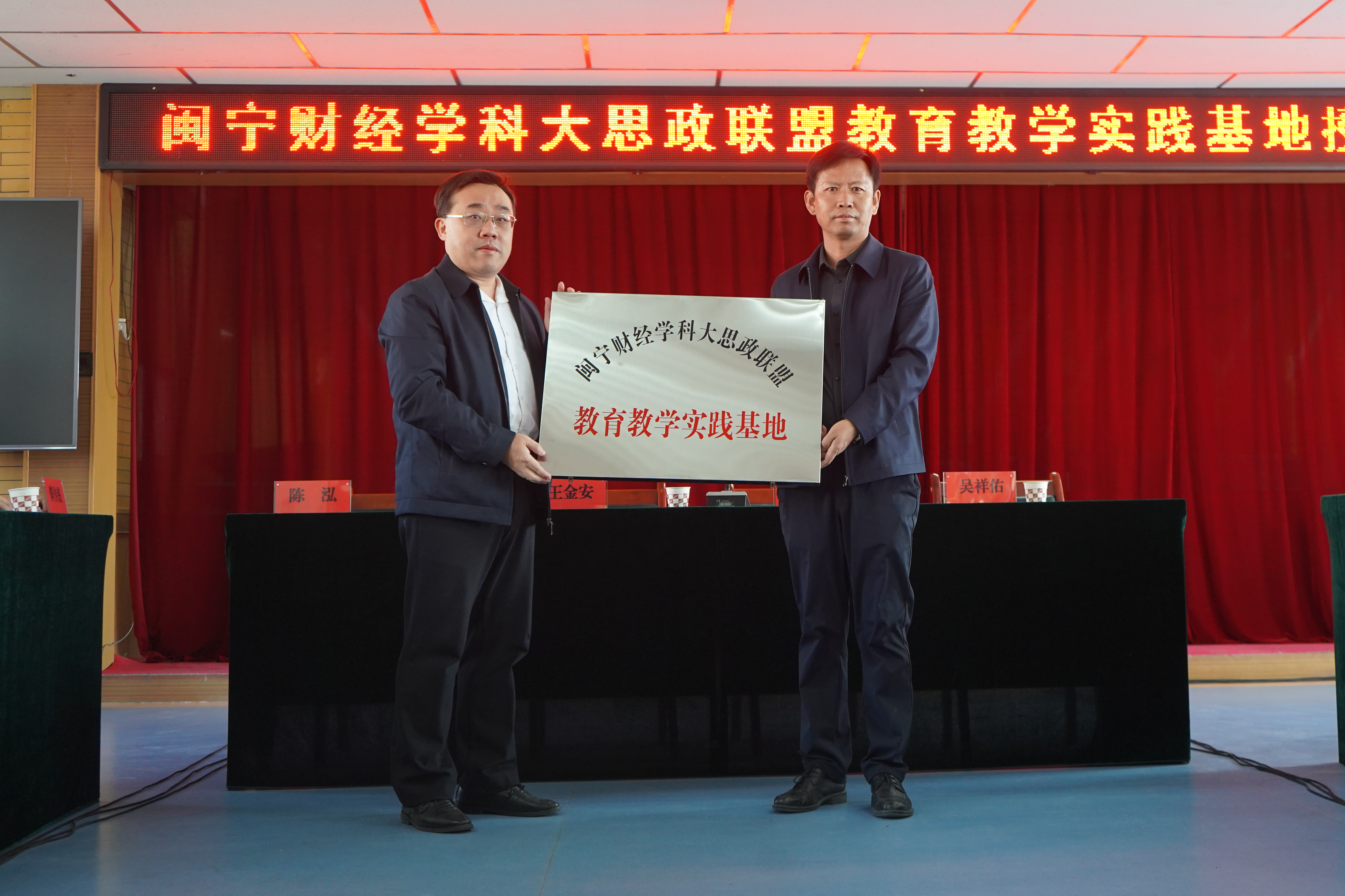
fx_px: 1756
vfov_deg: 28.6
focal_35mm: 47
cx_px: 797
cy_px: 383
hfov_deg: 41.7
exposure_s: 1/160
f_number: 4
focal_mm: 39
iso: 1600
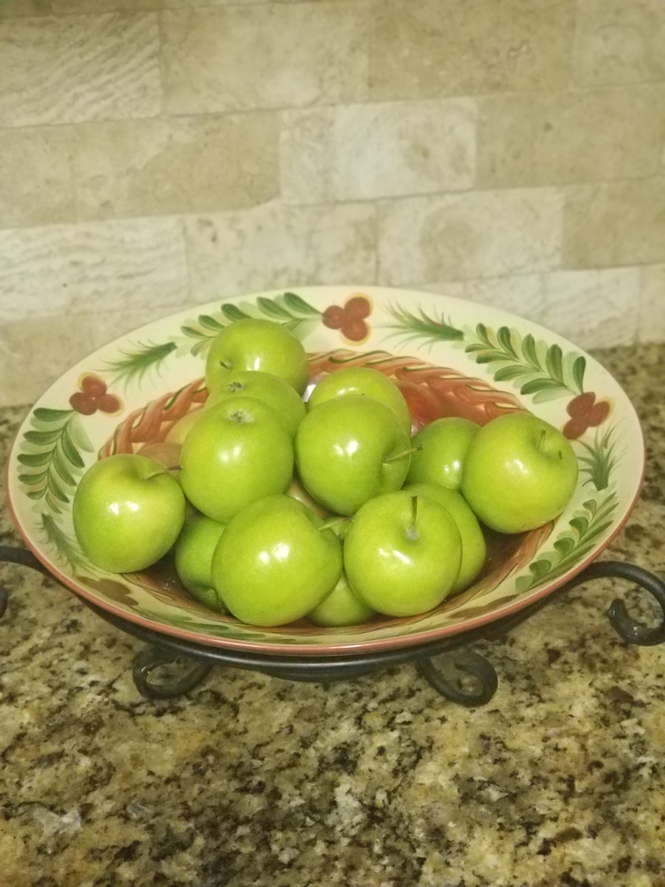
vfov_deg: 36.8
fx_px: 1332
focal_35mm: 52
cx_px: 332
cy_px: 444
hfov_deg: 28.0
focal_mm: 6
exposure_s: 1/30
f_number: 2.4
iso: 640
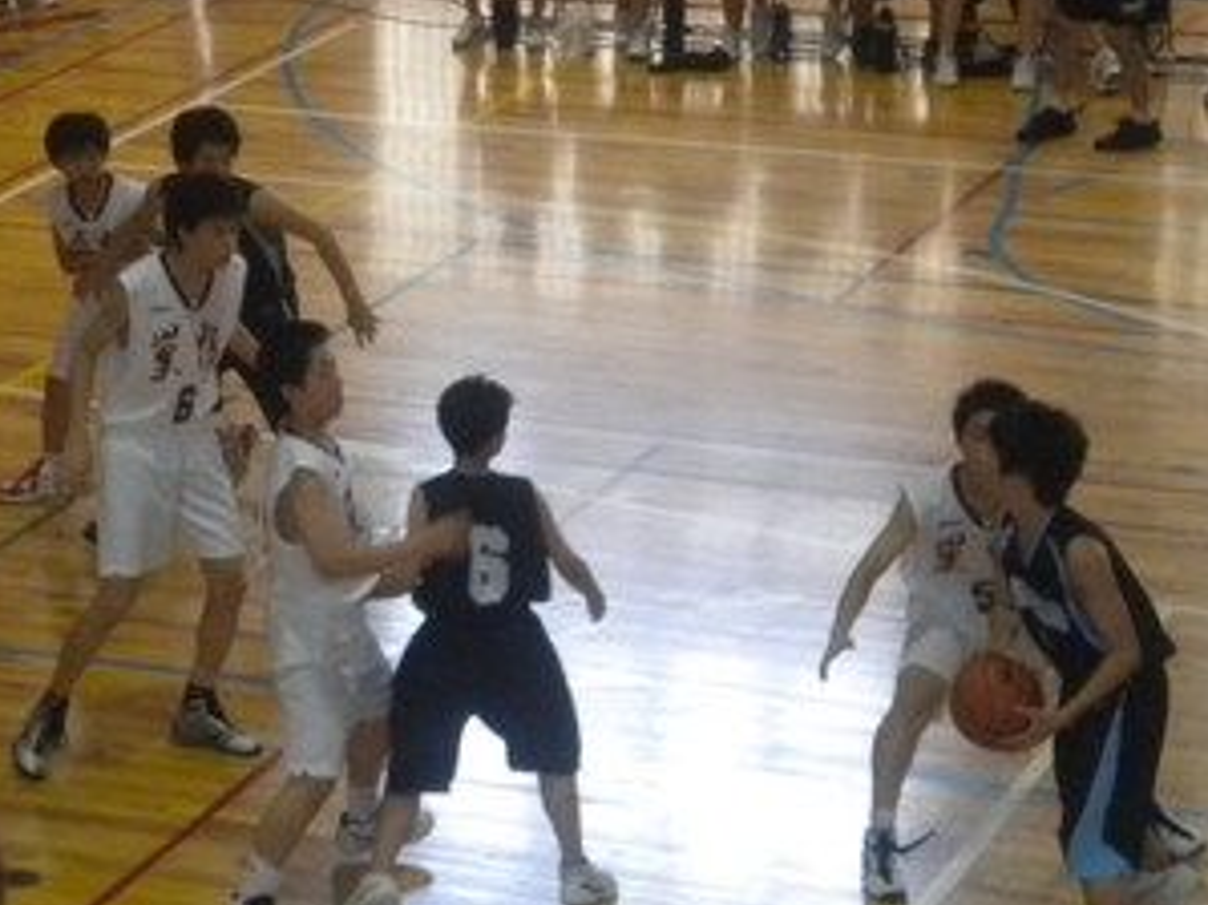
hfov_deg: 13.9
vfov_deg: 10.5
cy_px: 261
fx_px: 4919
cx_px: 238
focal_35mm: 141
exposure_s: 1/138
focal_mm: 12.3
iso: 544
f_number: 4.6
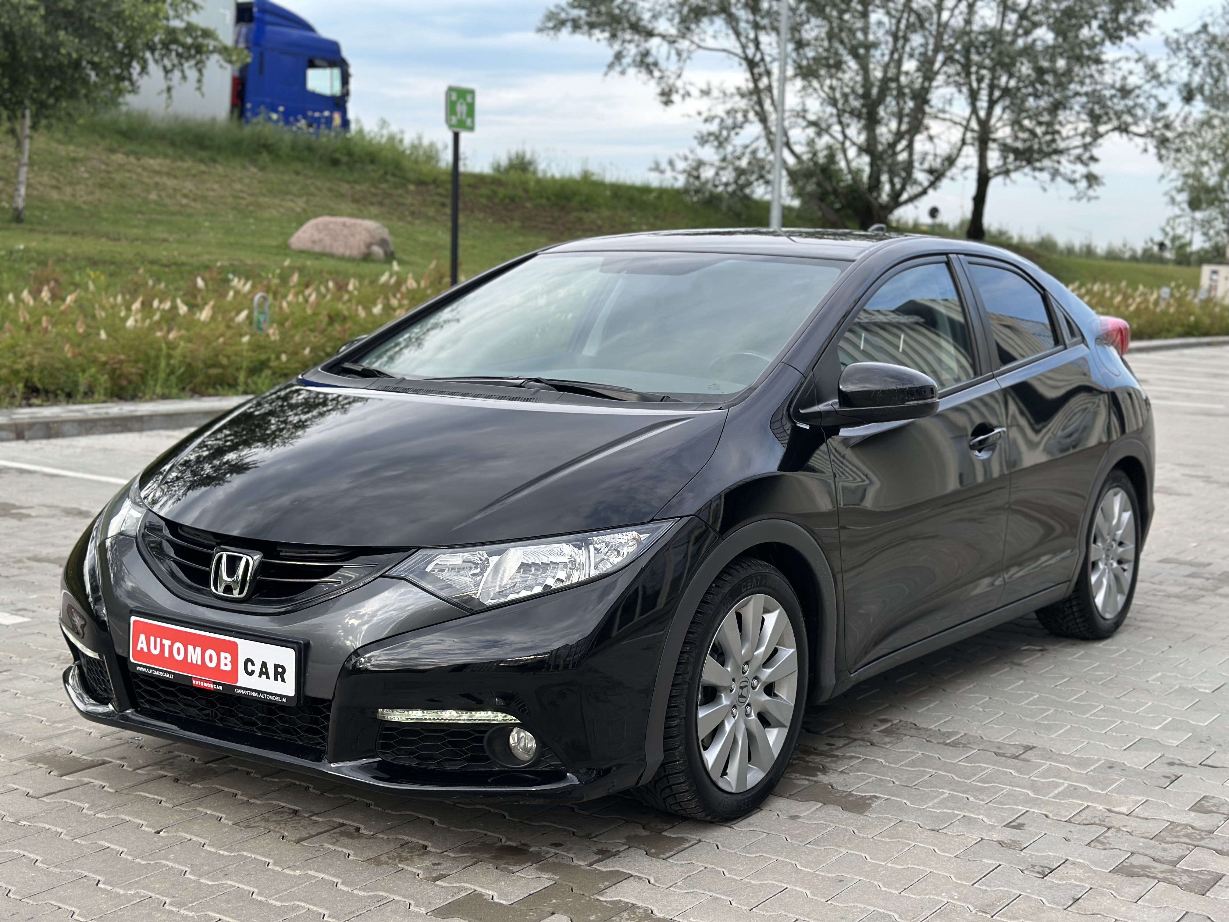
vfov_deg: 30.3
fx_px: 1704
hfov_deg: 39.7
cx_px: 614
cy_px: 461
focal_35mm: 48
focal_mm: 6.86
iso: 80
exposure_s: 1/1120
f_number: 1.78
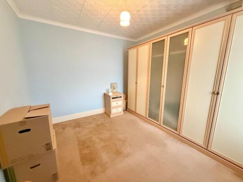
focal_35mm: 14
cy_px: 91
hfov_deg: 102.1
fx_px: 98
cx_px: 122
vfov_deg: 85.7
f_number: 2.2
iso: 640
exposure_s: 1/50
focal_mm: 2.22
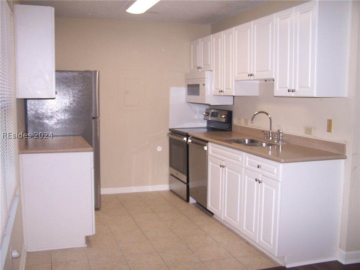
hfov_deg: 49.0
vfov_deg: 37.7
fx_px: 395
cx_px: 180
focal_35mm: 38
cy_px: 135
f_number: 2.8
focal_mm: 6.3
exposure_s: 1/60
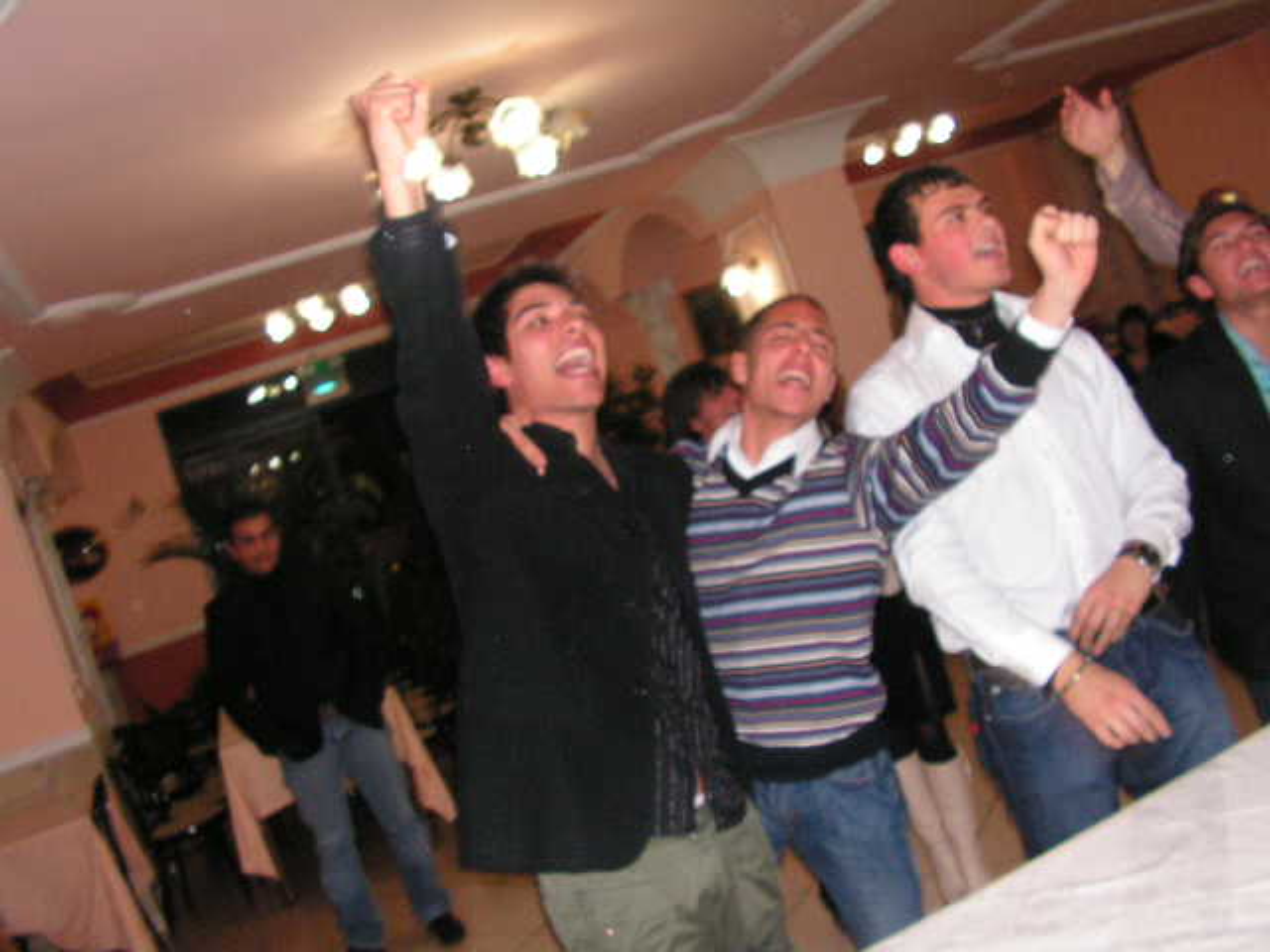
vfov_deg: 39.7
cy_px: 476
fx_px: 1321
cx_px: 635
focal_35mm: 36
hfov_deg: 51.4
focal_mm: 6
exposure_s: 1/40
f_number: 3.2
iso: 200
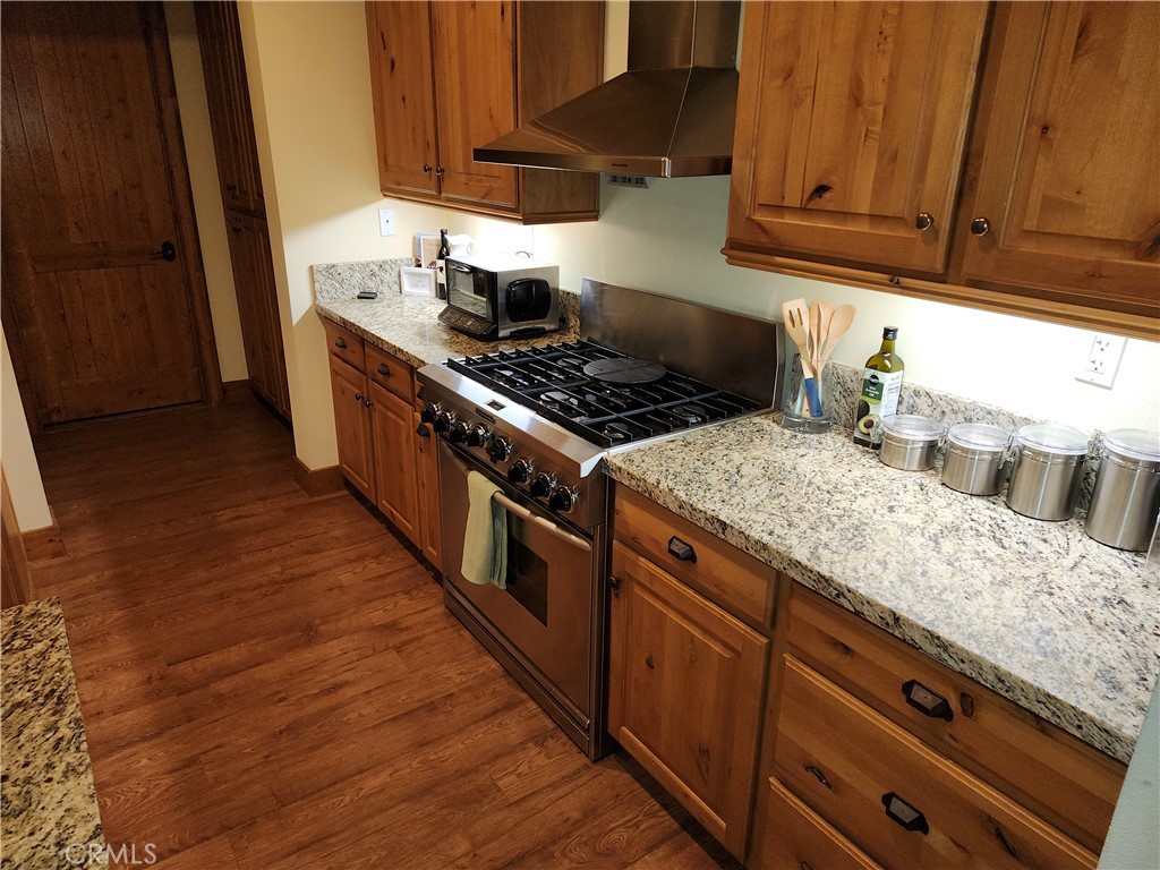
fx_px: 771
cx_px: 580
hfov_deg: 73.9
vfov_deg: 58.9
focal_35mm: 23
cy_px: 435
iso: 100
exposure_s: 1/24
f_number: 1.8
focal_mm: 5.54
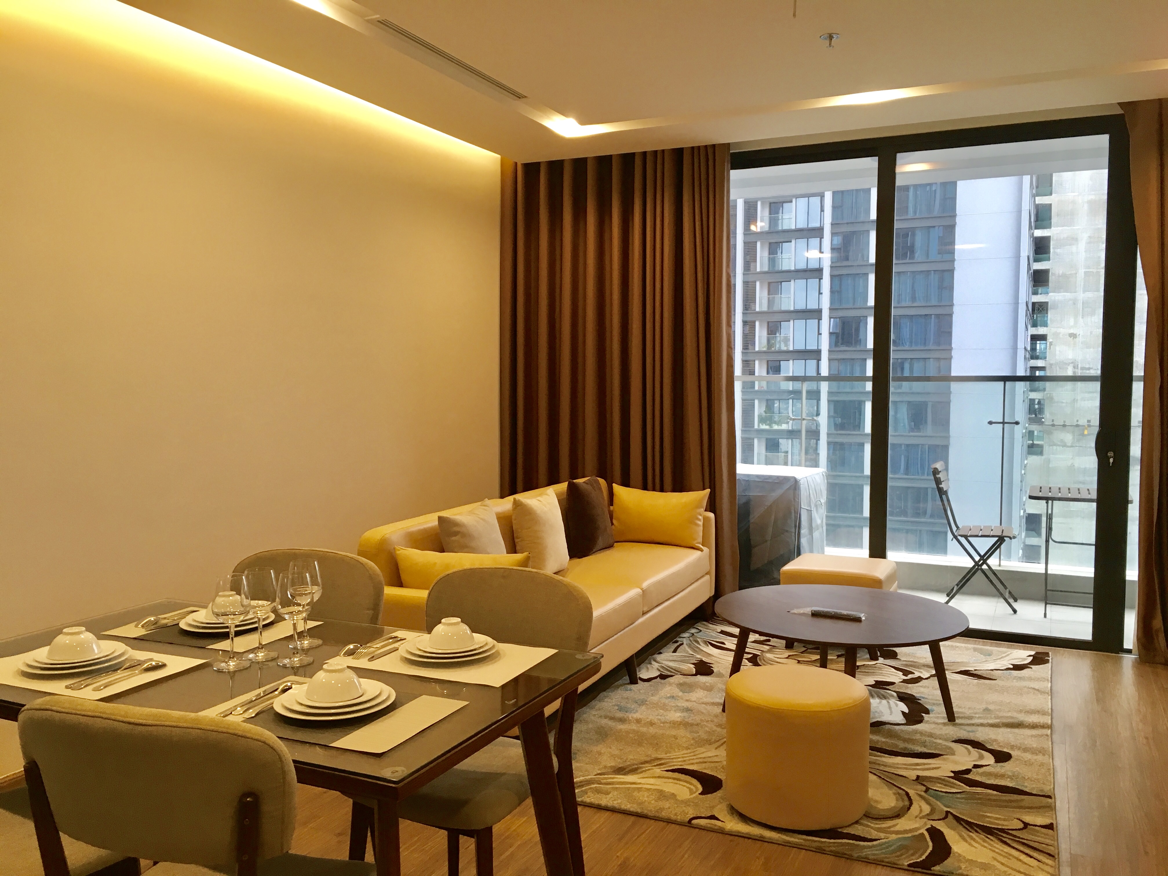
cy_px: 438
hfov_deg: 61.7
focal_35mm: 29
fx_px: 979
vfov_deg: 48.2
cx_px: 584
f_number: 2.2
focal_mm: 4.15
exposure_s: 1/33
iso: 40
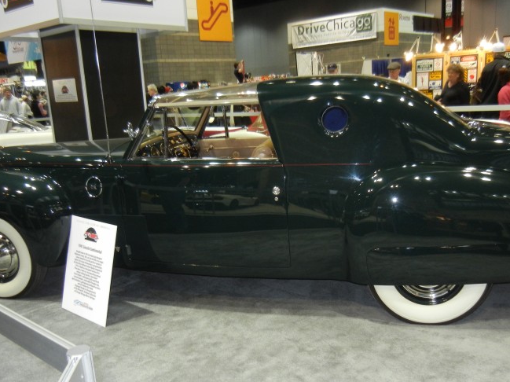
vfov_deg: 38.5
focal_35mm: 37
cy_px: 228
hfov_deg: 50.2
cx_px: 248
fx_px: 545
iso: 400
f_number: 3.5
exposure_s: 1/30
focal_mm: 5.4
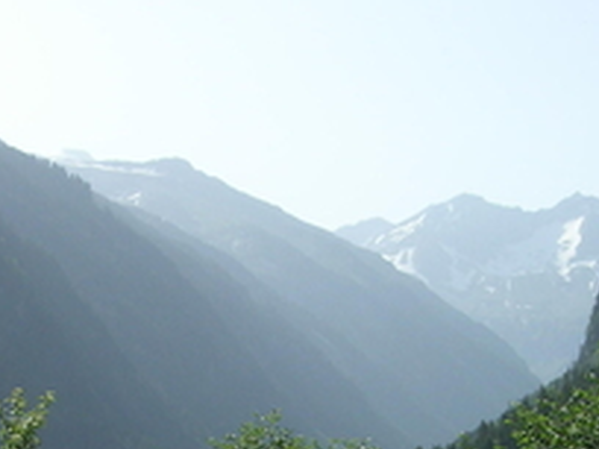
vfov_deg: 12.9
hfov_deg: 17.6
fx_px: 1938
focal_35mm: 112
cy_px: 514
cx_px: 235
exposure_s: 1/530
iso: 64
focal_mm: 7.8
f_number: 4.8
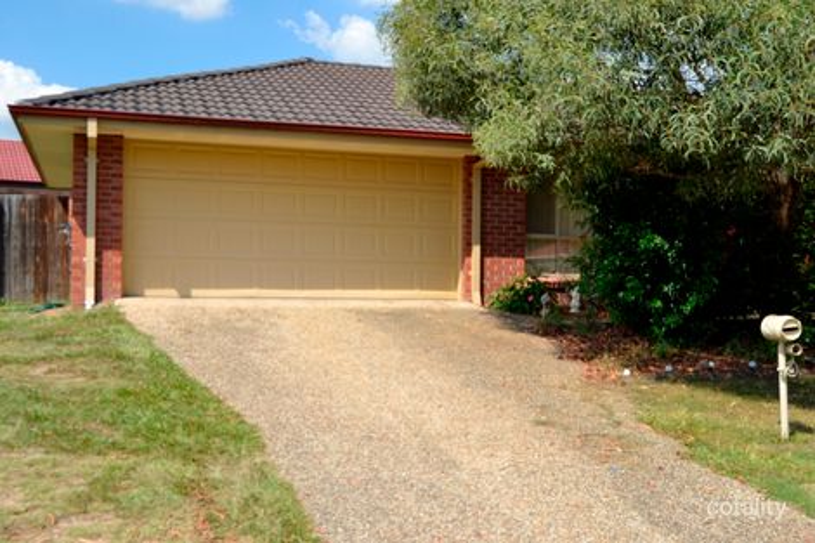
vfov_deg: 34.2
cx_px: 408
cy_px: 272
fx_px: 883
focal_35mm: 39
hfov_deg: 49.6
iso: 100
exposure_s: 1/200
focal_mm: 26
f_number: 9
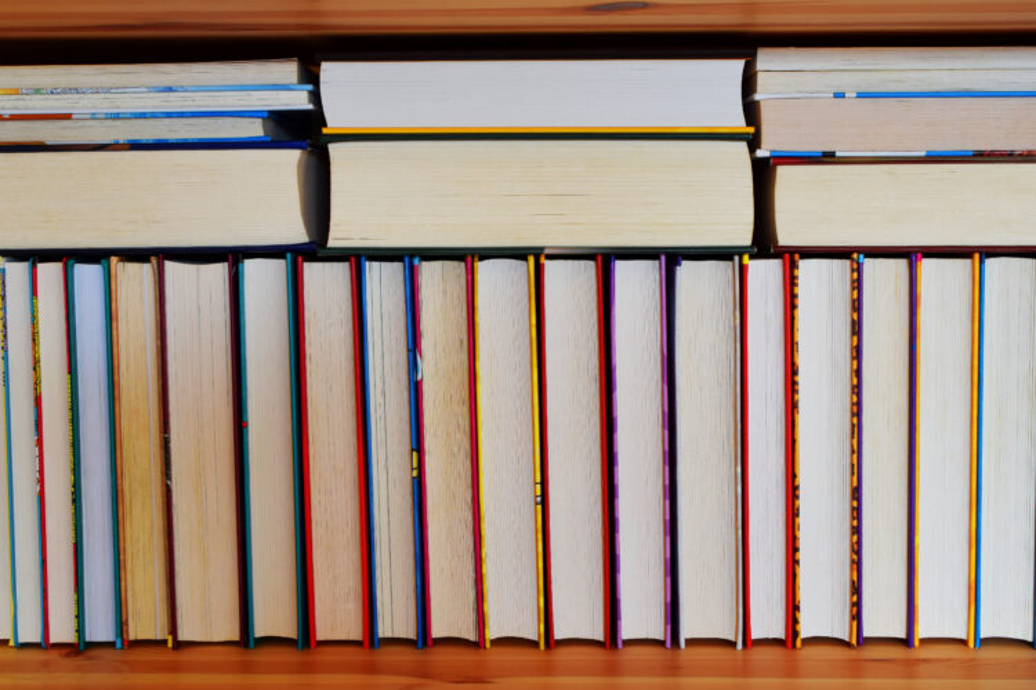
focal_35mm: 52
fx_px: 1511
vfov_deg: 25.8
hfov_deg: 37.9
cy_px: 345
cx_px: 518
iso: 200
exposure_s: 1/4
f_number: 9
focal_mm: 35
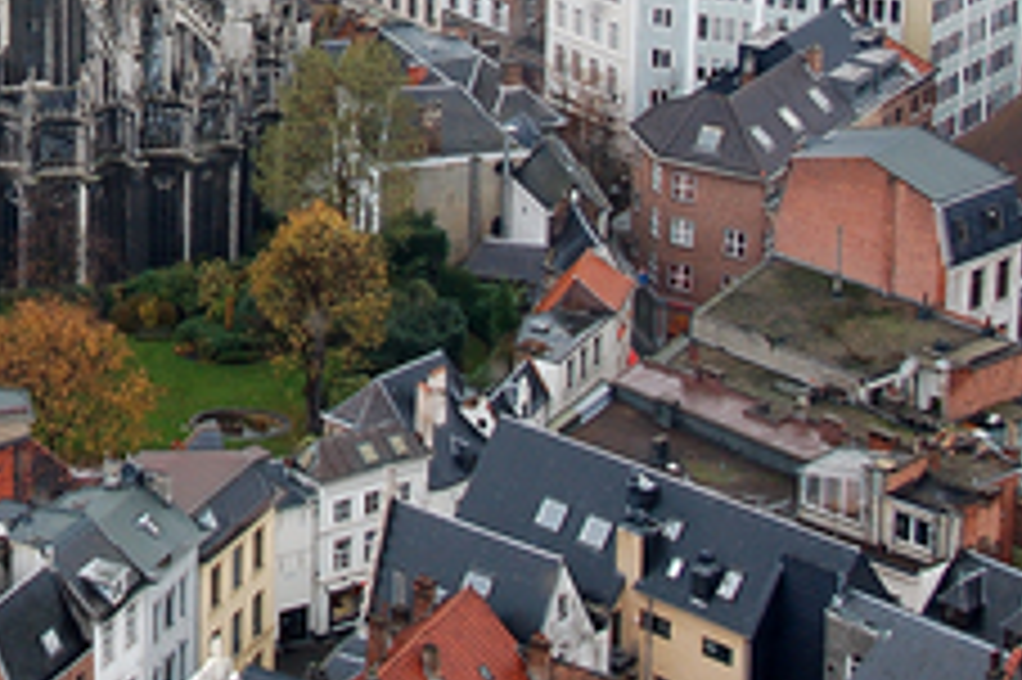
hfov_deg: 15.6
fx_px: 3603
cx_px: -167
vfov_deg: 10.6
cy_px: -160
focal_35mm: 127
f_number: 7.1
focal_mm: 32
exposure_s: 1/40
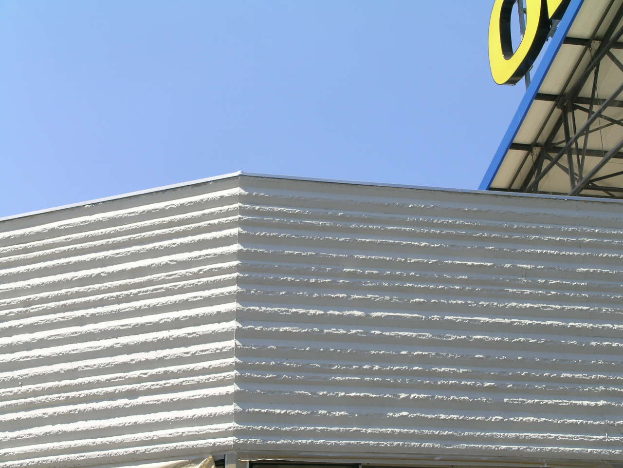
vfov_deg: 25.7
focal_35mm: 57
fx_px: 1026
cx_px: 312
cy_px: 234
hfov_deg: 33.8
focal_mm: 11.8
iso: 50
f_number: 7.2
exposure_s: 1/201
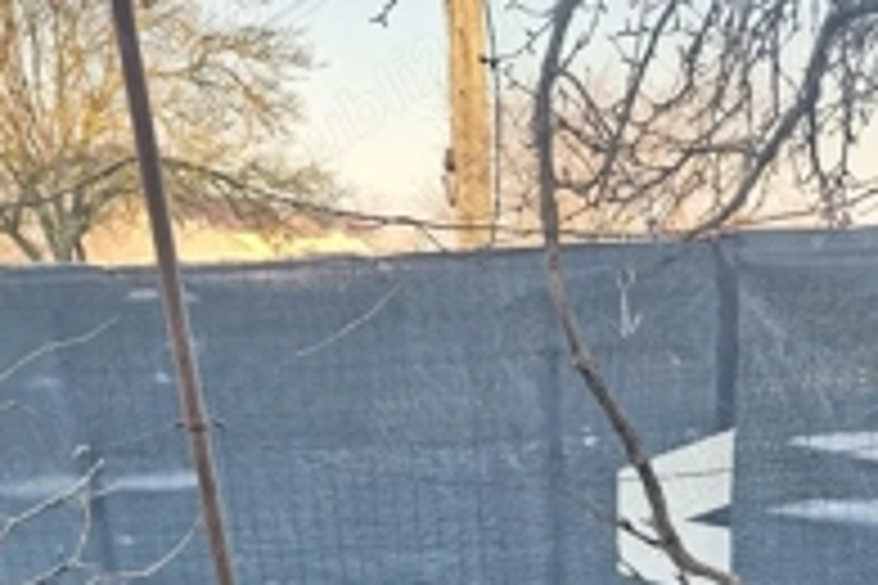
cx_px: 504
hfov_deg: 40.2
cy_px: 832
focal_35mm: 49
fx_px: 1195
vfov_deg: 23.2
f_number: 1.8
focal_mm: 5.54
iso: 40
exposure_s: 1/141
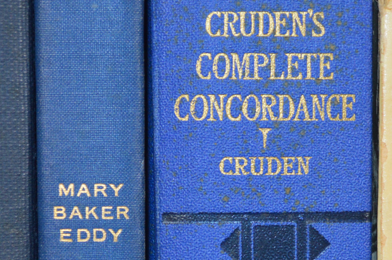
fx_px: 1360
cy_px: 198
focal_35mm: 125
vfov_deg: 10.9
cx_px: 264
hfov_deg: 16.4
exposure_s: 1/60
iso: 1100
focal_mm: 44
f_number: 5.3
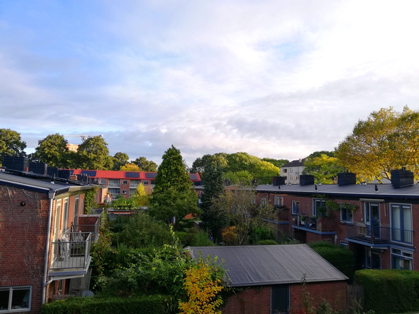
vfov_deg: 53.1
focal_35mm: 26
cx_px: 210
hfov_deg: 67.3
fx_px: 315
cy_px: 157
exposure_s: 1/149
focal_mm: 3.81
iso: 50
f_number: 2.2
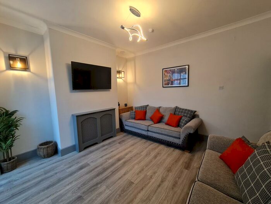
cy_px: 102
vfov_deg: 89.9
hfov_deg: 106.2
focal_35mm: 13
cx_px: 136
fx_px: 102
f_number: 2.2
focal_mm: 2.2
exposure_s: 1/50
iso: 250
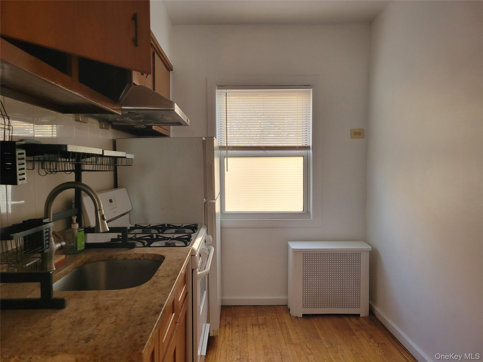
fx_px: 363
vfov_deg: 53.1
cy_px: 181
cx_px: 242
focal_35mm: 26
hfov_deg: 67.3
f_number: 1.8
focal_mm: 5.4
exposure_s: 1/120
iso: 320
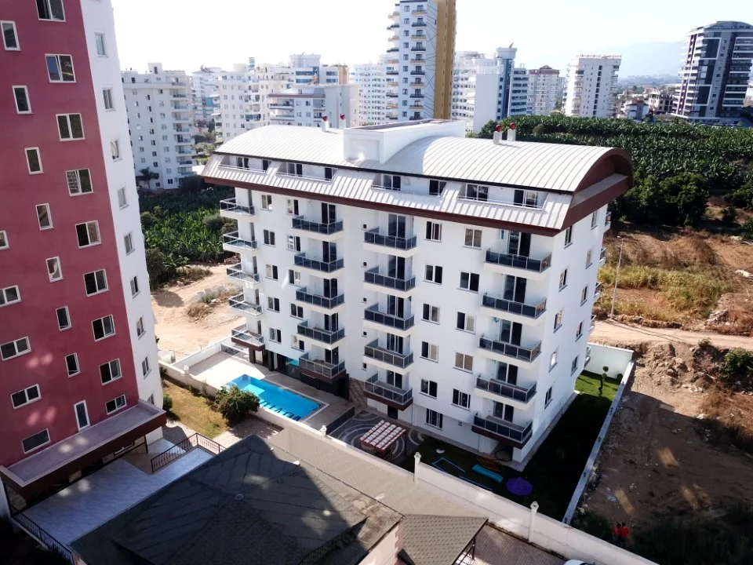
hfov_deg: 67.3
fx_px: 566
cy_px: 282
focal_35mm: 26
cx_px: 376
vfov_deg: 53.1
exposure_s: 1/935
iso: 100
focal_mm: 4.73
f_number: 2.2
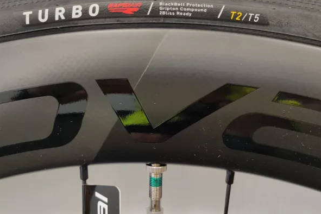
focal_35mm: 38
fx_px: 339
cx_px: 147
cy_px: 90
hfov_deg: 50.6
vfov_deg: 35.0
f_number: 1.65
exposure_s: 1/50
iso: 400
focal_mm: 4.75
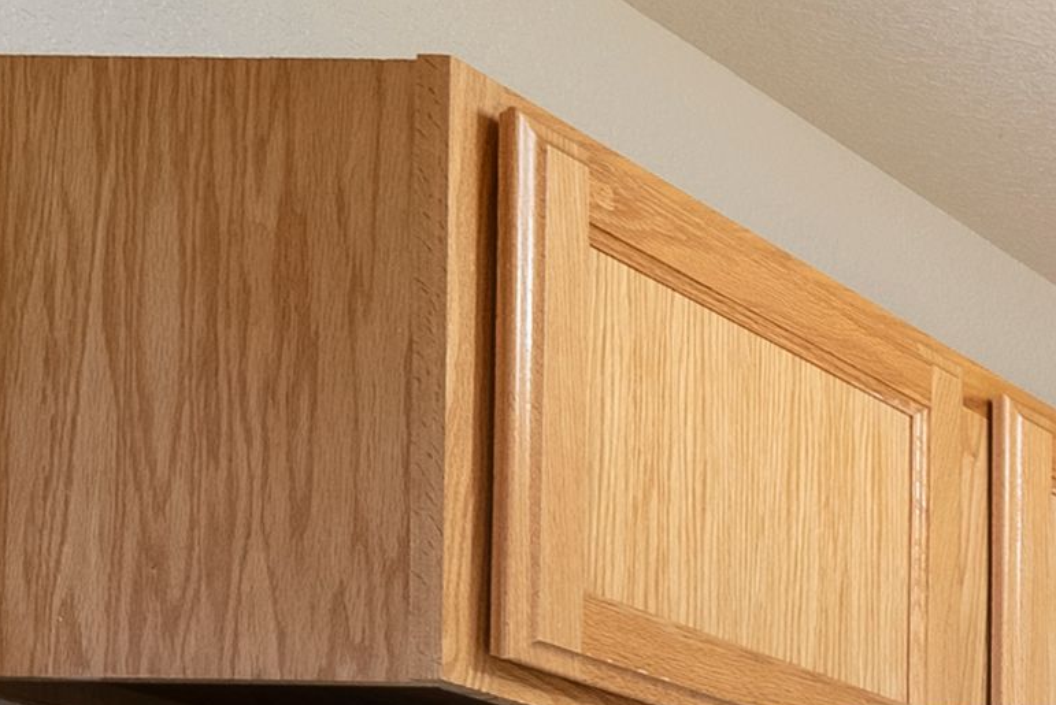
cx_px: 2559
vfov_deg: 13.7
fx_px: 2583
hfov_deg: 14.5
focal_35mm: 88
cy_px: 1300
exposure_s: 1/2.5
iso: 640
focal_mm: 16
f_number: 8
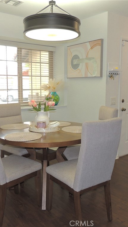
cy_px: 114
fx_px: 211
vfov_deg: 56.6
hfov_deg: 33.7
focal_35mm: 35
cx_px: 66
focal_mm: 4.3
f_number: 3
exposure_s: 1/40
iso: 200
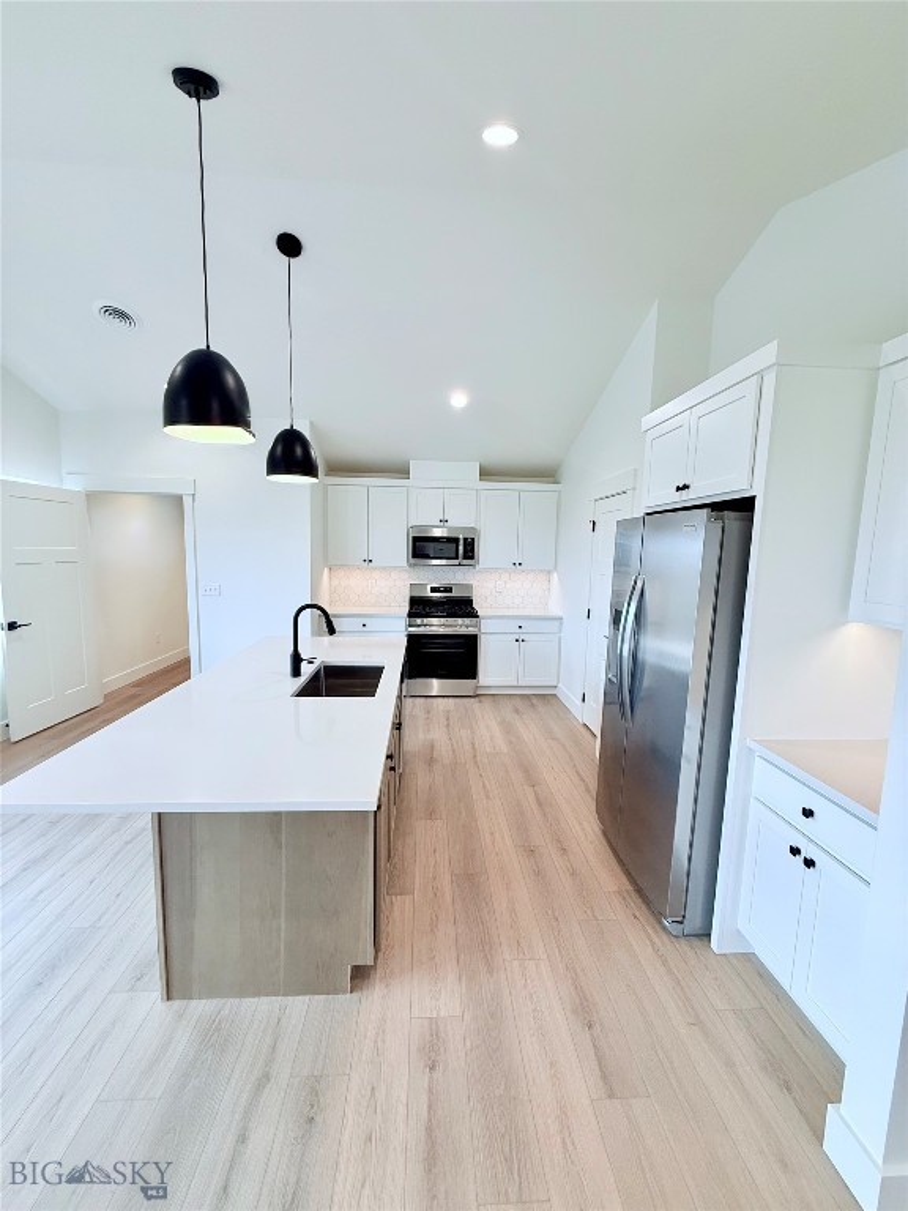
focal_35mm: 14
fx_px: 490
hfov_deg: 85.7
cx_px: 454
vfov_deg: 102.1
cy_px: 606
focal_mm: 2.22
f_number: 2.2
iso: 160
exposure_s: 1/120
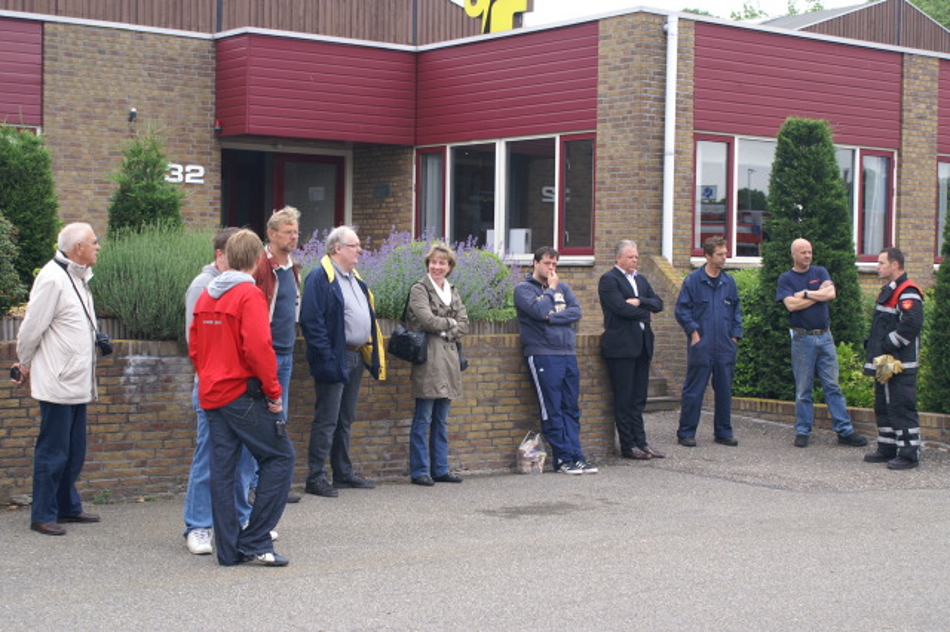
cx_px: 475
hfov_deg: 33.4
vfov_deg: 22.6
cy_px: 316
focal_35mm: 60
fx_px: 1582
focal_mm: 40
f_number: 5.6
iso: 160
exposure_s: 1/80
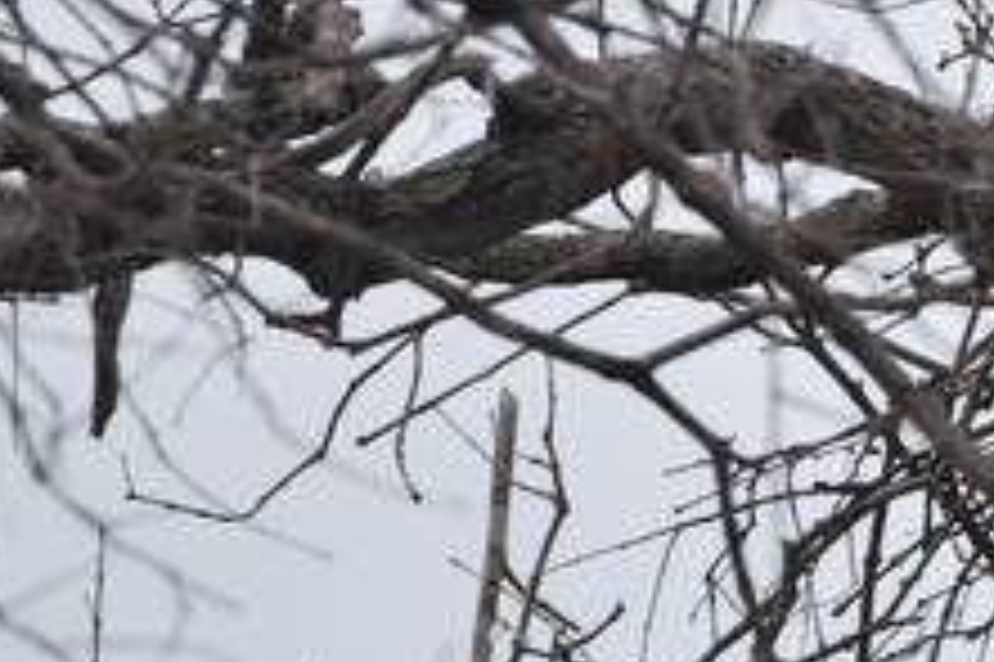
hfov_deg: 1.1
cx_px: 1448
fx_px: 53993
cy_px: 2
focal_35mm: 1957
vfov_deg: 0.7
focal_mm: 600
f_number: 7.1
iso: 200
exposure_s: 1/800
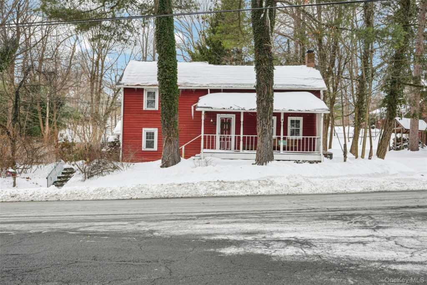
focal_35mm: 35
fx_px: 415
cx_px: 214
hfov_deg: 54.4
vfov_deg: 37.9
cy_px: 142
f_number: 8
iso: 100
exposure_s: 1/80
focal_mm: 35
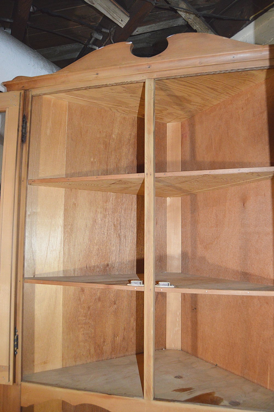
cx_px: 137
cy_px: 206
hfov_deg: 47.8
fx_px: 309
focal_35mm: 27
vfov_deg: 67.4
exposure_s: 1/60
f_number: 3.5
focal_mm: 18
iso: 2000
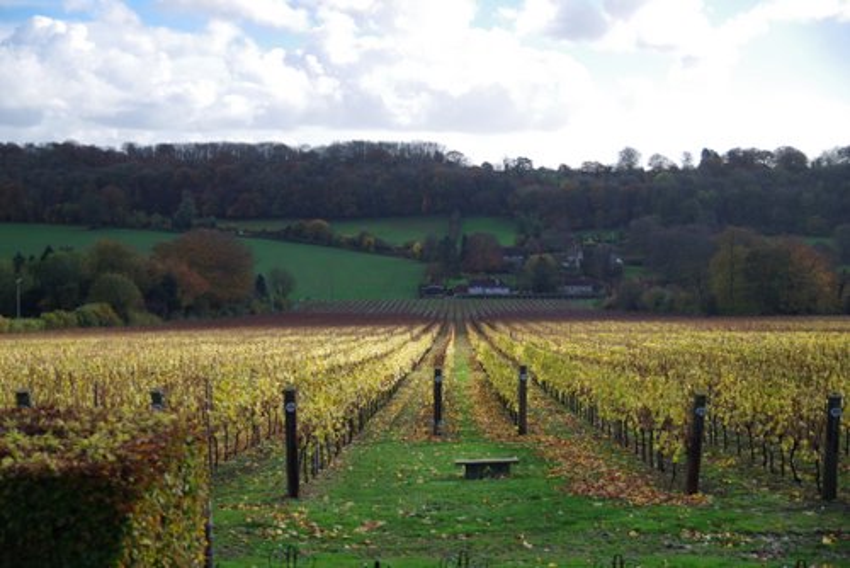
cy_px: 284
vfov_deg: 26.2
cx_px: 425
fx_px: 1218
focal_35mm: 52
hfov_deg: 38.5
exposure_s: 1/800
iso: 100
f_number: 2.8
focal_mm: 34.38
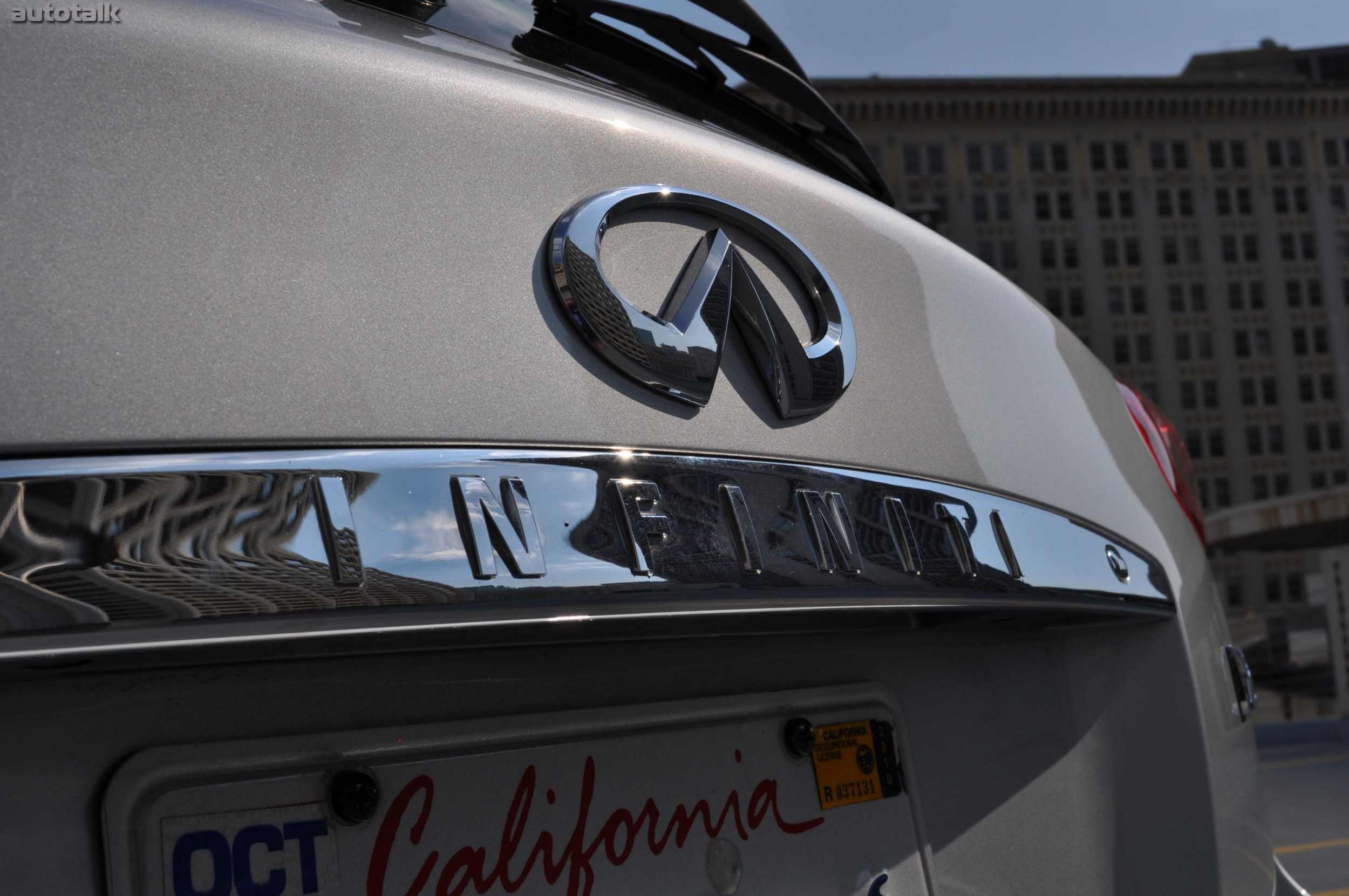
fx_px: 1684
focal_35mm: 45
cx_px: 674
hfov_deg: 43.6
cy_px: 448
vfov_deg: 29.8
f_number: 13
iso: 200
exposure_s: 1/640
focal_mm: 30
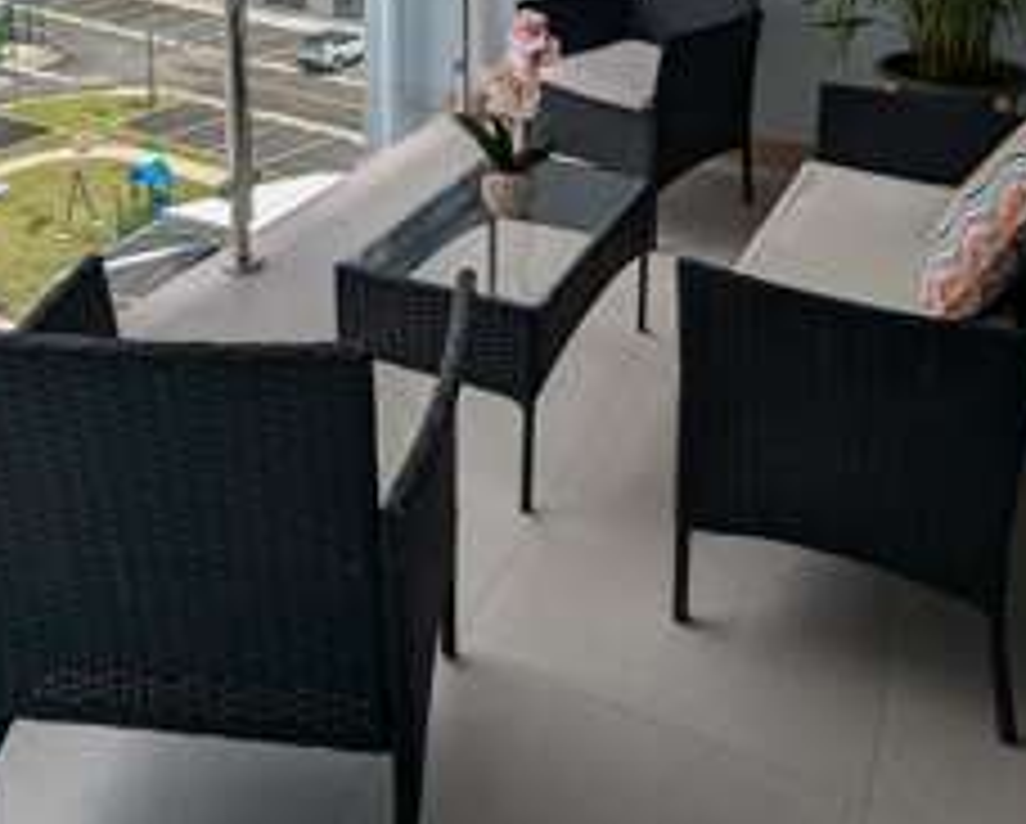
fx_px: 1064
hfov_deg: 51.5
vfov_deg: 37.1
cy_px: -32
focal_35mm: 35
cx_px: 513
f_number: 2.2
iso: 51
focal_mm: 2.35
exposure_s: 1/2037
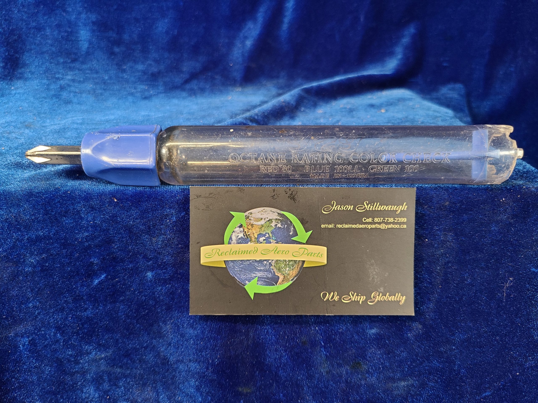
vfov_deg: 53.1
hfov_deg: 67.3
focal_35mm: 26
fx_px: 404
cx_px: 269
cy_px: 202
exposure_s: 1/60
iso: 200
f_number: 1.8
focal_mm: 5.4
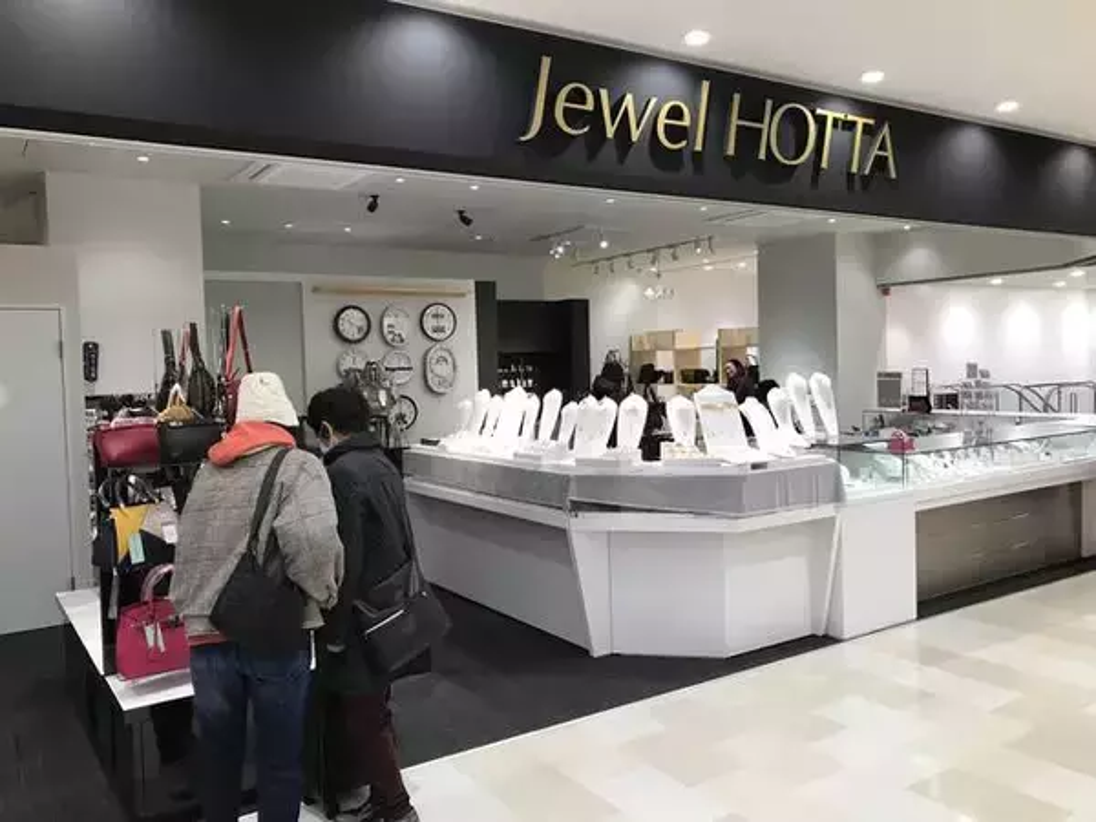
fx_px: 887
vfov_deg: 49.7
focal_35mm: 28
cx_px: 548
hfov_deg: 63.4
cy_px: 411
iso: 25
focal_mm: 3.99
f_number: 1.8
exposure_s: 1/40
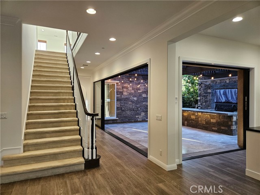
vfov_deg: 58.9
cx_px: 130
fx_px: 173
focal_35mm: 23
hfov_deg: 73.9
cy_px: 98
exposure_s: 1/120
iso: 200
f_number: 1.8
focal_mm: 5.4
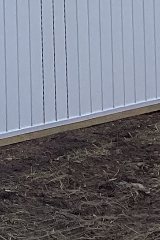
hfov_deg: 6.4
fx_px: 1266
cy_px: -231
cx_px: -382
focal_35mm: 190
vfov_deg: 10.1
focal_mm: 3.3
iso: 25
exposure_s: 1/2809
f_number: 2.4
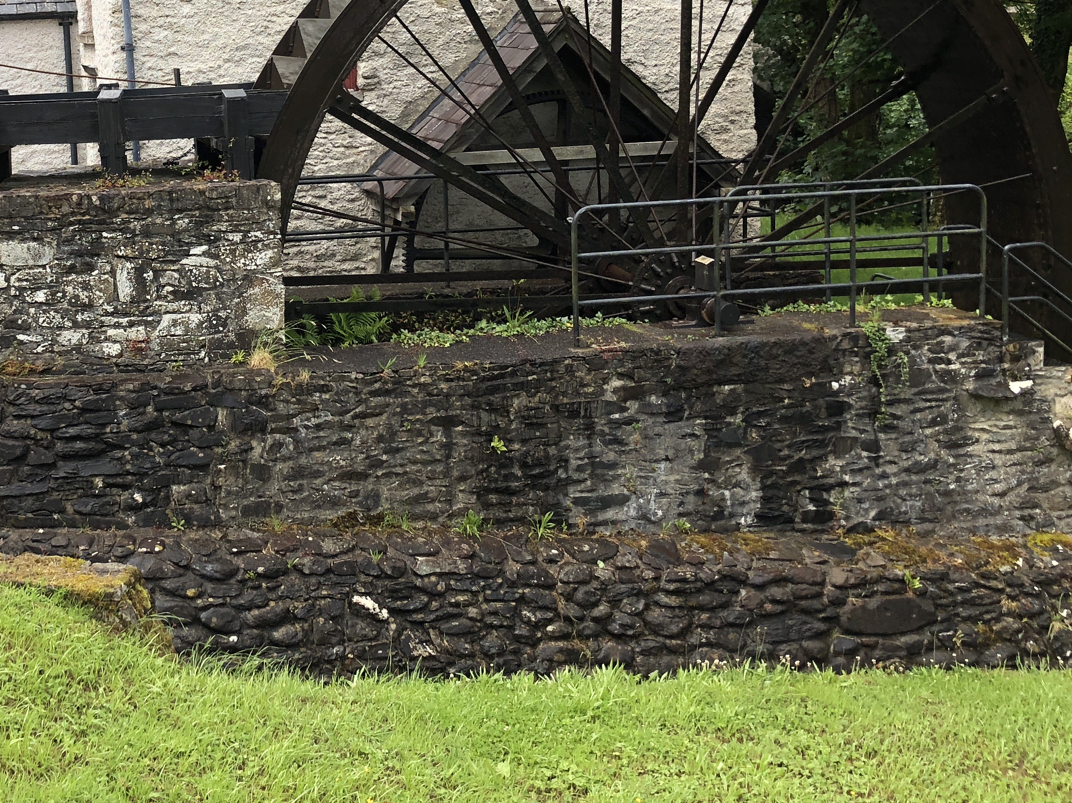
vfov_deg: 27.9
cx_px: 230
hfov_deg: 36.3
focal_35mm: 51
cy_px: 149
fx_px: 1579
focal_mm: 3.99
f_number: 1.8
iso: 20
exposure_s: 1/1000
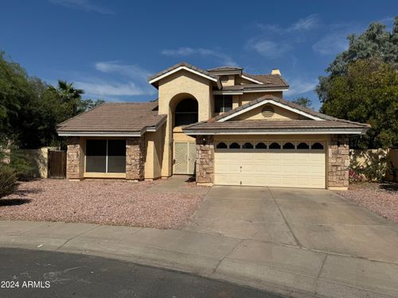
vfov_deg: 56.8
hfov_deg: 71.6
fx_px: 276
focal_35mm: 24
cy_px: 149
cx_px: 199
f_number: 1.78
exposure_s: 1/12346
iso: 80
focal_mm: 6.76
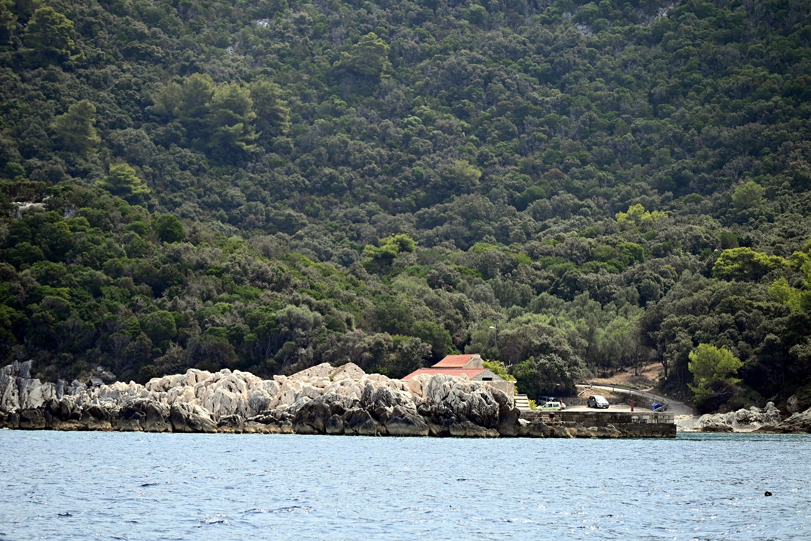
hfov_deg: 14.2
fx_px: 3267
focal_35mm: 145
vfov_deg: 9.5
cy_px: 270
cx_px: 406
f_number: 5
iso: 200
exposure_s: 1/1000
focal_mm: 145
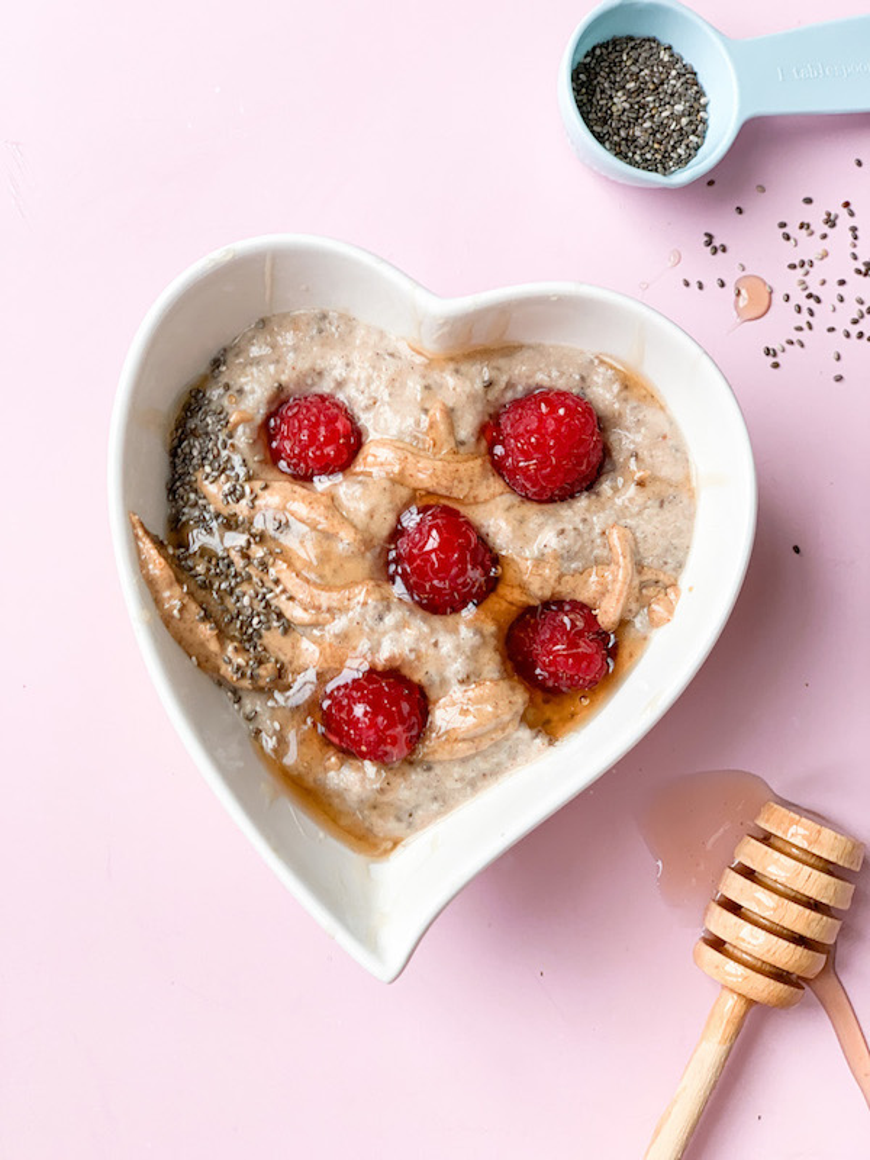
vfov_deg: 36.8
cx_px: 435
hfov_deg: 28.0
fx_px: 1743
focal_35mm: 52
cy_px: 580
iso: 64
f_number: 2.4
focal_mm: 6
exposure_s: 1/120
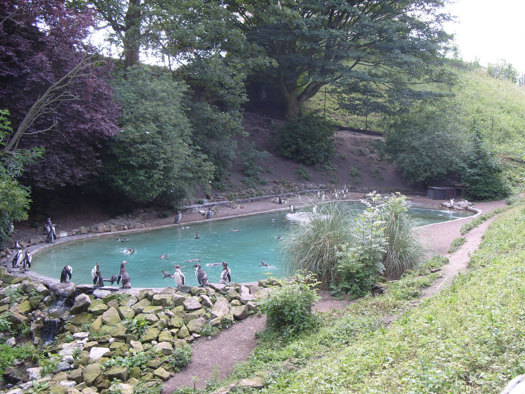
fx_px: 531
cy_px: 197
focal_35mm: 35
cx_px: 262
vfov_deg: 40.7
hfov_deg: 52.6
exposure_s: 1/125
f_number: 2.8
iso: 80
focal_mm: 7.8
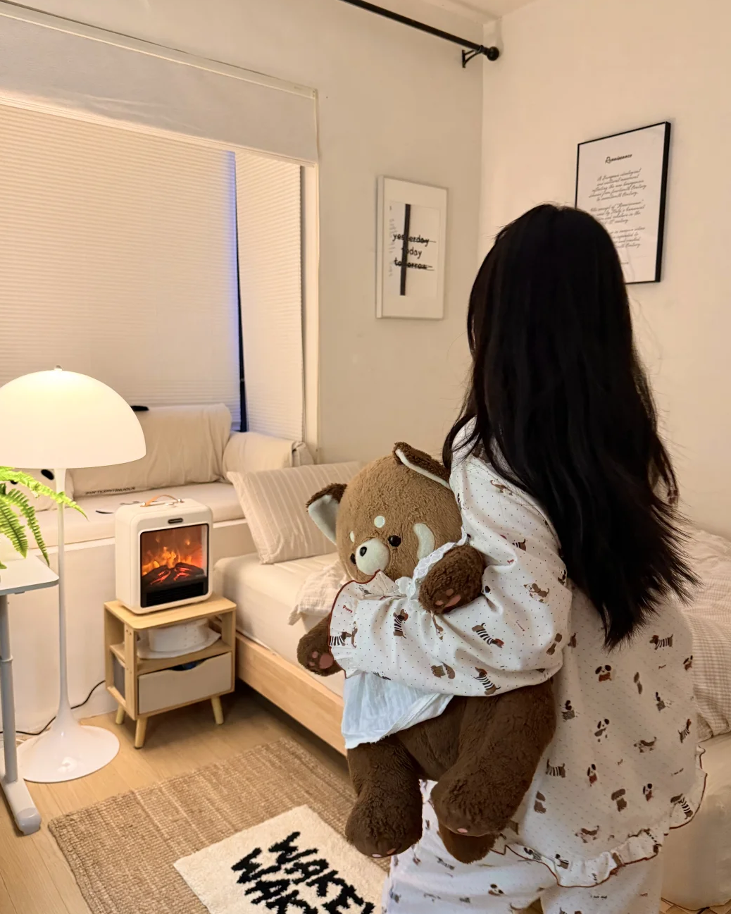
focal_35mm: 26
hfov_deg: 54.9
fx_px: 703
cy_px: 460
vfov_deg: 66.0
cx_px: 368
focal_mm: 6.76
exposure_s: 1/60
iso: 500
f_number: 1.78
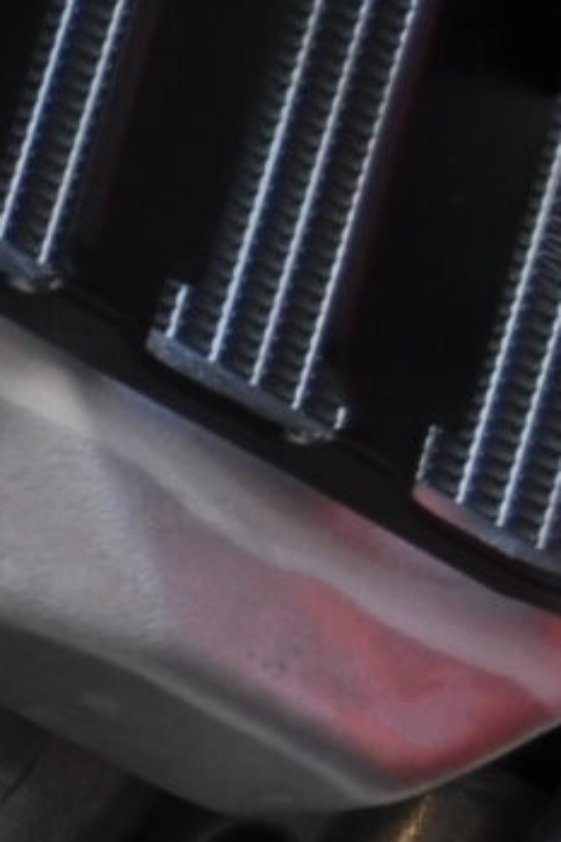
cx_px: -1132
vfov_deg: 5.8
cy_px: 1150
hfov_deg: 3.8
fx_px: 8212
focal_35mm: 351
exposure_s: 1/125
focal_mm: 32
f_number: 5.6
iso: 200
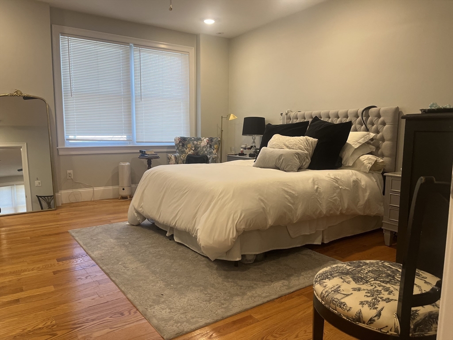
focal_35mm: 26
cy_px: 170
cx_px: 226
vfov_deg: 53.1
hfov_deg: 67.3
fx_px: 340
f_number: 1.6
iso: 125
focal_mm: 5.1
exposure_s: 1/120
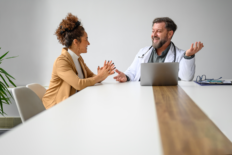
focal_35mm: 50
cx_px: 116
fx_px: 322
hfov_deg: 39.6
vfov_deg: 27.0
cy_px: 78
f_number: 1.8
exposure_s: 1/320
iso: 200
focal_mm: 50
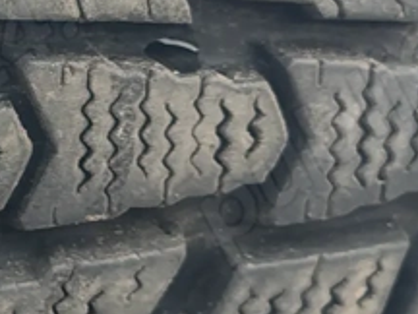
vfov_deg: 12.8
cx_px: -277
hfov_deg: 15.2
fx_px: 1401
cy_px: 122
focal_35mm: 116
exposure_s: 1/200
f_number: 1.7
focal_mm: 4.71
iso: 143
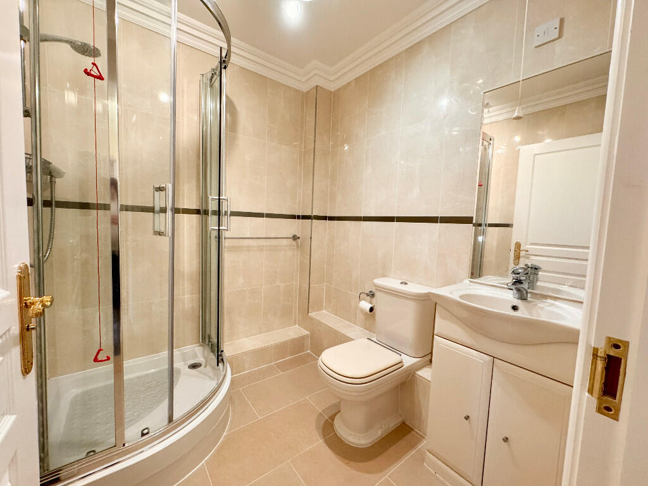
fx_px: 262
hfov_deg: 102.1
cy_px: 243
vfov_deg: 85.7
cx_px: 324
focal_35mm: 14
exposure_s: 1/100
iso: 250
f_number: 2.2
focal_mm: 2.22
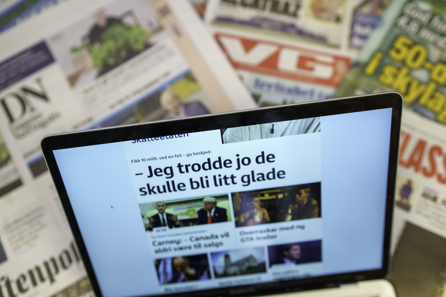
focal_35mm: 35
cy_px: 148
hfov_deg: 54.4
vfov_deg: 37.9
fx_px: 434
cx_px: 223
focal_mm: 35
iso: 800
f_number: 2
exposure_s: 1/320
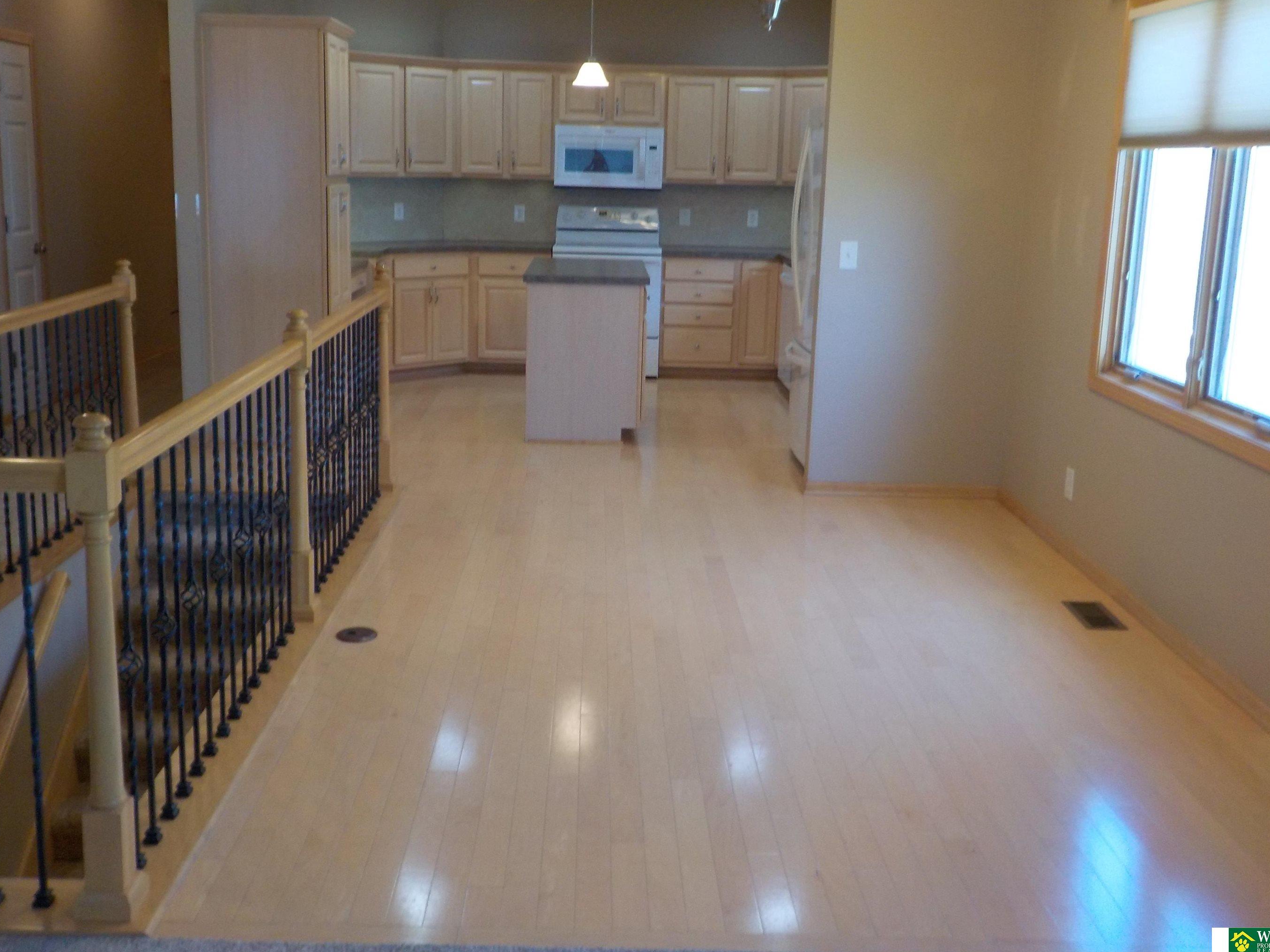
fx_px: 1247
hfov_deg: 53.9
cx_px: 600
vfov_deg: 41.7
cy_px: 416
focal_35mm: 34
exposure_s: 1/30
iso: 180
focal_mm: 4.1
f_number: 3.3
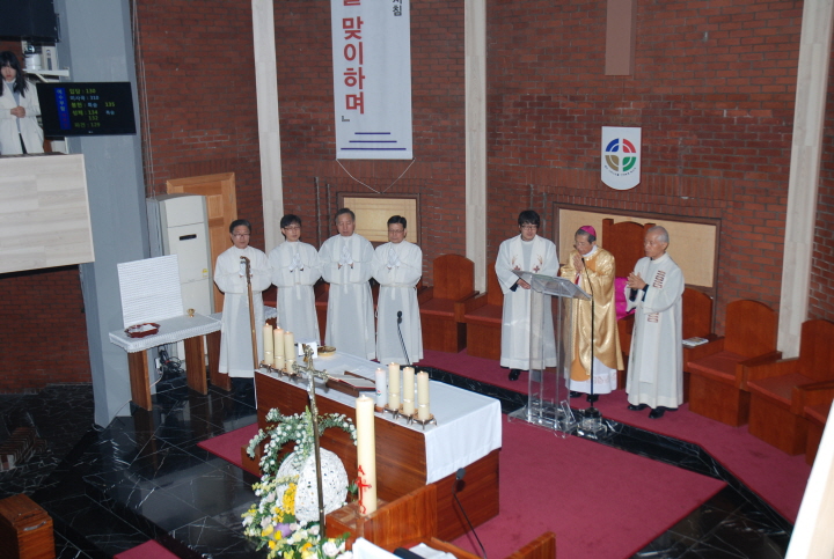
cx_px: 417
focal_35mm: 38
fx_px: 870
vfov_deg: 35.6
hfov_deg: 51.2
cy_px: 280
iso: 200
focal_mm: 25
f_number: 4.5
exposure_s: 1/60
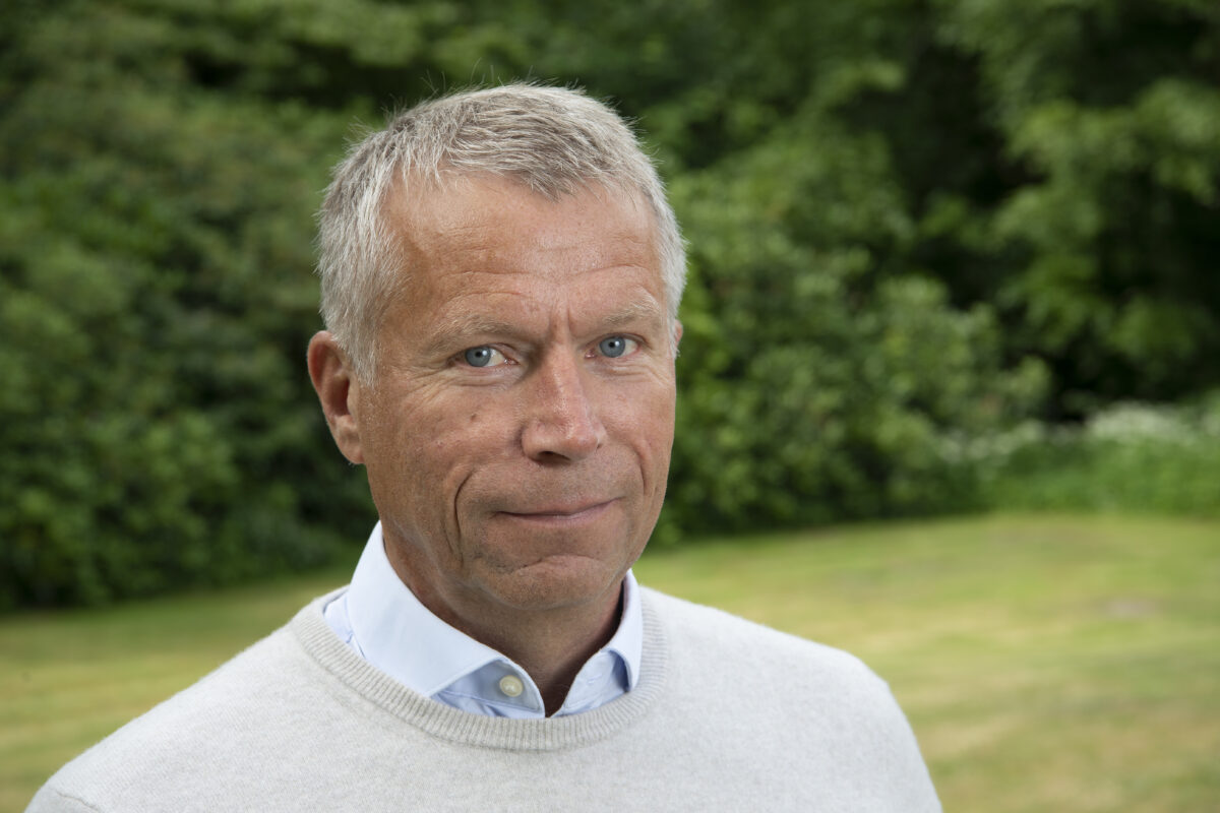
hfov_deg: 28.8
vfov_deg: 19.5
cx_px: 610
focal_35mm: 70
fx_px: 2372
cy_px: 406
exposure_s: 1/100
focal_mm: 70
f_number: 7.1
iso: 100
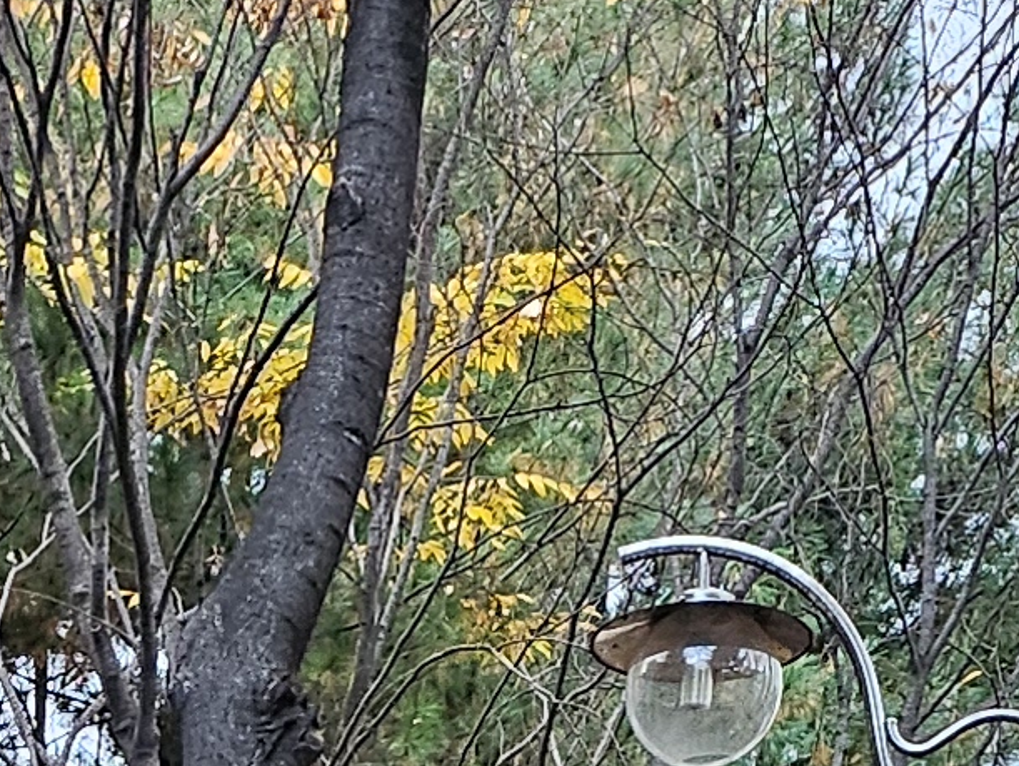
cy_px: 2472
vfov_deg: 7.9
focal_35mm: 157
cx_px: -38
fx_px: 4624
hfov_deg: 12.4
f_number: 1.8
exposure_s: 1/120
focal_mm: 5
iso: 160
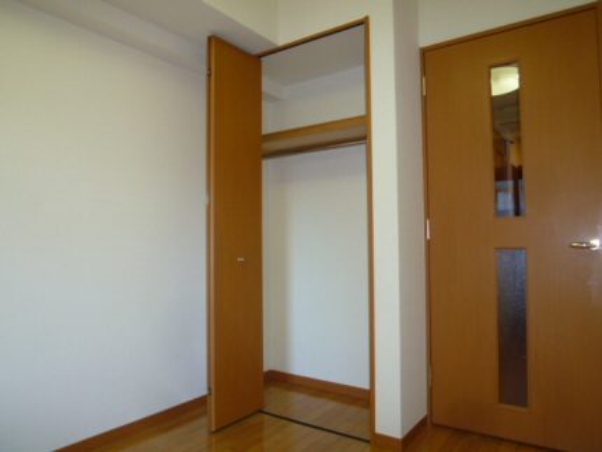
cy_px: 226
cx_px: 301
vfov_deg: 56.9
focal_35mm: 24
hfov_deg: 71.6
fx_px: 418
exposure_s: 1/60
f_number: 2.2
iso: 100
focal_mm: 4.3
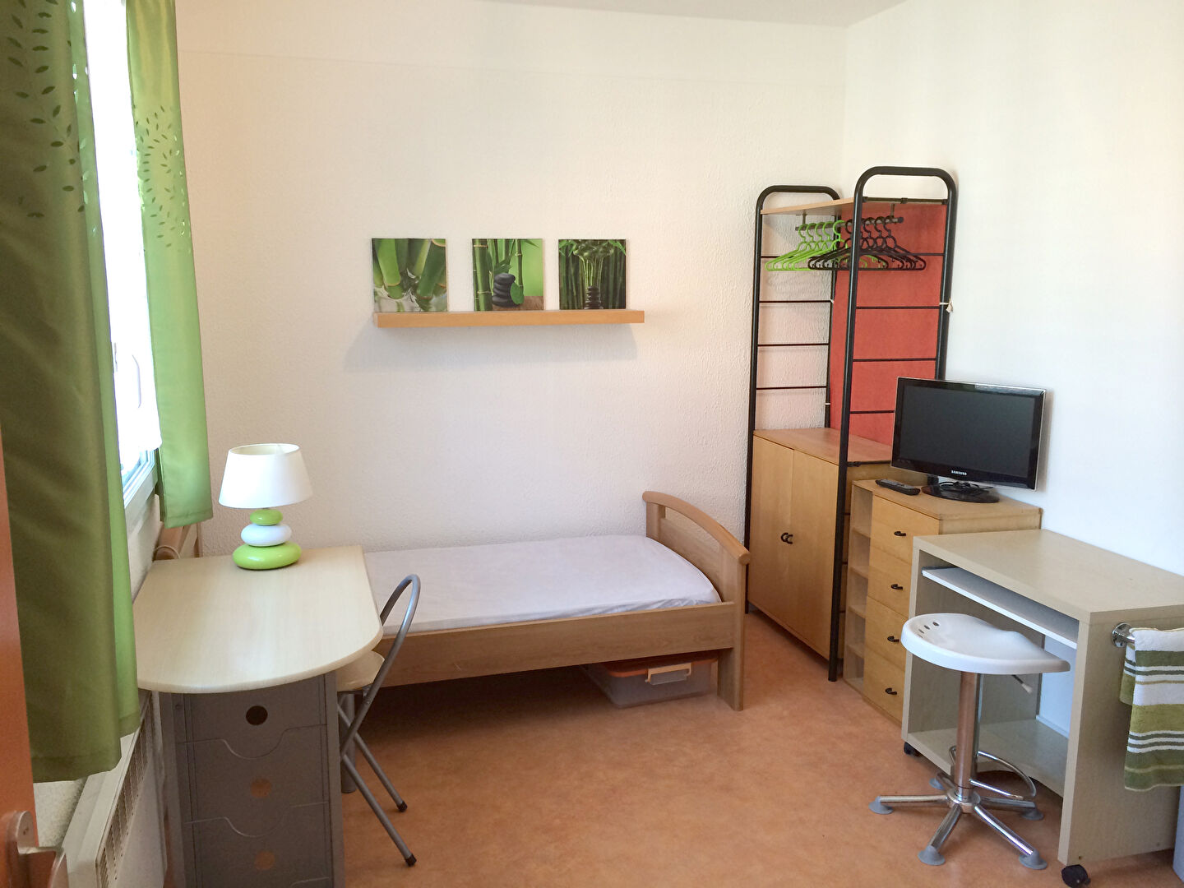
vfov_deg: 46.8
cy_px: 444
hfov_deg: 60.0
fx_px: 1026
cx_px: 592
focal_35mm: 30
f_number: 2.2
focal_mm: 4.12
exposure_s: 1/30
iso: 50
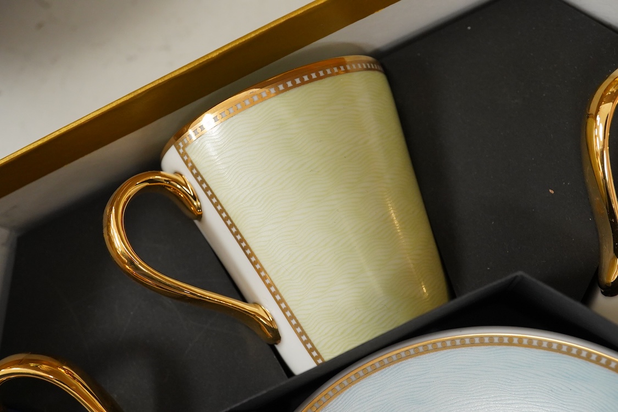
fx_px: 772
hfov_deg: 43.6
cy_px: 206
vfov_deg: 29.9
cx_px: 309
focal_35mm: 45
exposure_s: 1/125
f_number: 9
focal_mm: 30
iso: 2500
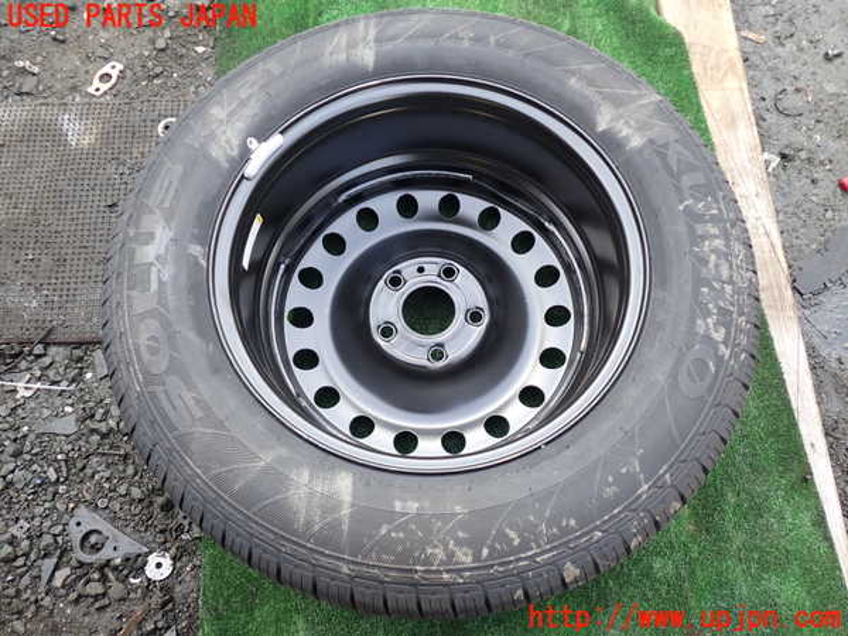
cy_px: 318
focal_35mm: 30
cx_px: 424
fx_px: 735
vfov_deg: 46.8
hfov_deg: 60.0
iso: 100
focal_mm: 5.4
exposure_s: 1/100
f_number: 2.3
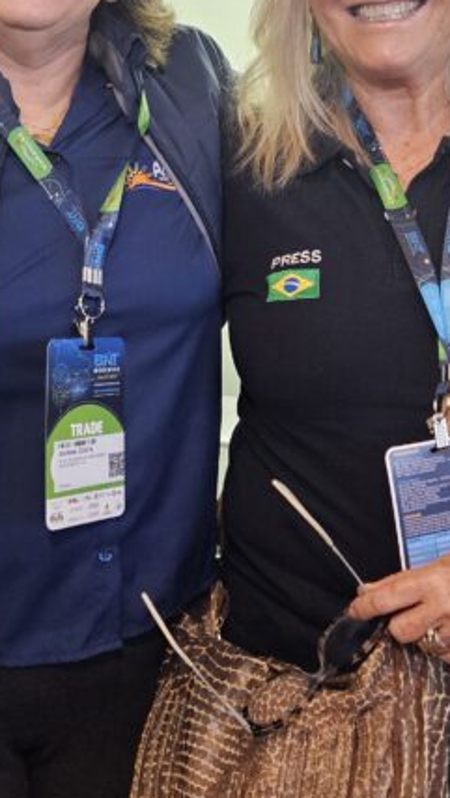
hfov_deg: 20.0
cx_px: 159
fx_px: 1272
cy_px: 274
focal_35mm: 60
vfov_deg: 34.6
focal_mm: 5.4
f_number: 1.8
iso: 640
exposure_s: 1/120
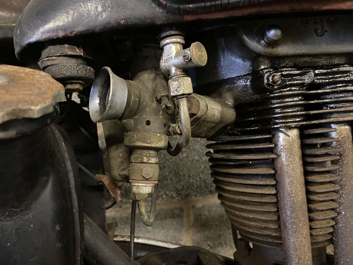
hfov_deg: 67.3
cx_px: 176
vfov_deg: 53.1
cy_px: 132
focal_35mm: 26
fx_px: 265
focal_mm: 4.2
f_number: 1.6
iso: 800
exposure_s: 1/25
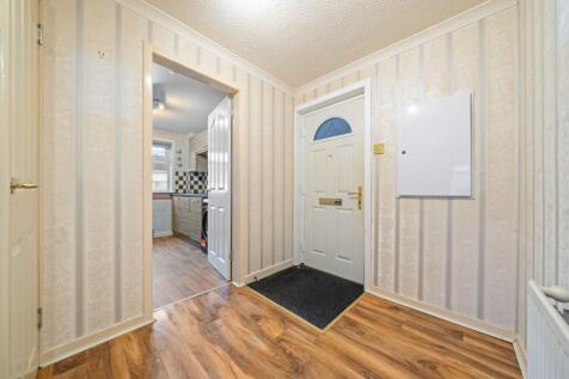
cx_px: 284
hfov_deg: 112.6
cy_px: 190
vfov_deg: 90.0
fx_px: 190
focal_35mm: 12
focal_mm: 12
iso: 800
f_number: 22
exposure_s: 6
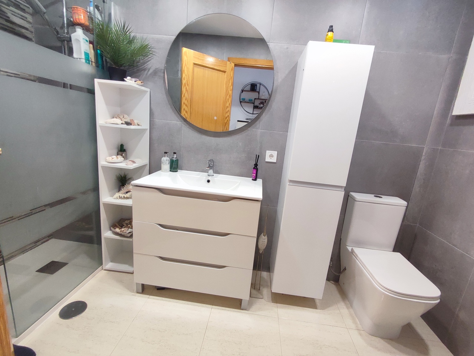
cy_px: 178
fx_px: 219
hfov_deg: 94.5
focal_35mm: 16
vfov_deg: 78.2
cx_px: 237
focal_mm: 1.65
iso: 436
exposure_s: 1/50
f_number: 2.2
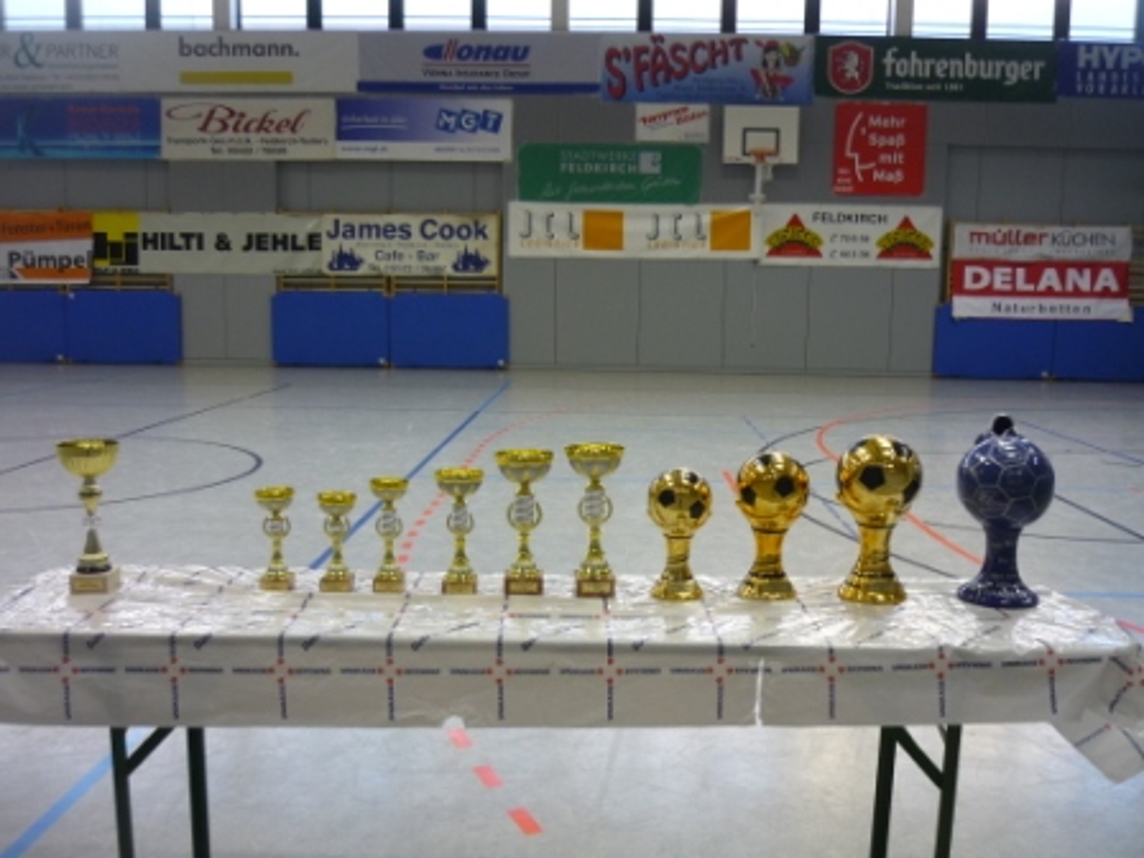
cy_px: 429
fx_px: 1091
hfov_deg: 55.4
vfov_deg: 42.9
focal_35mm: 33
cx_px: 572
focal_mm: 5.5
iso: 125
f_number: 2.8
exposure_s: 1/30
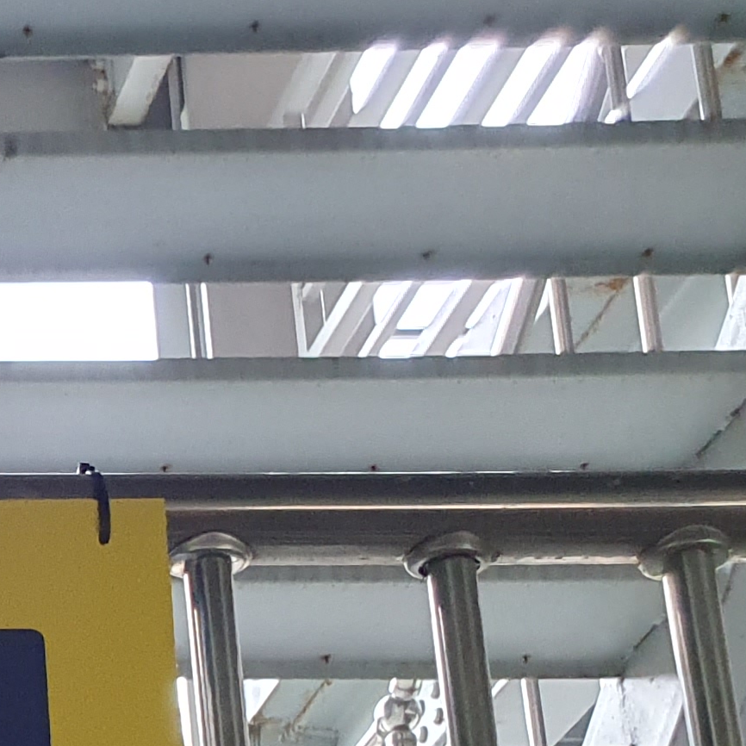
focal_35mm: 107
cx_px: -743
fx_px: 2609
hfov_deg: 13.8
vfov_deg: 14.6
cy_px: 1259
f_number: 2.4
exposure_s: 1/120
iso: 320
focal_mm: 4.32
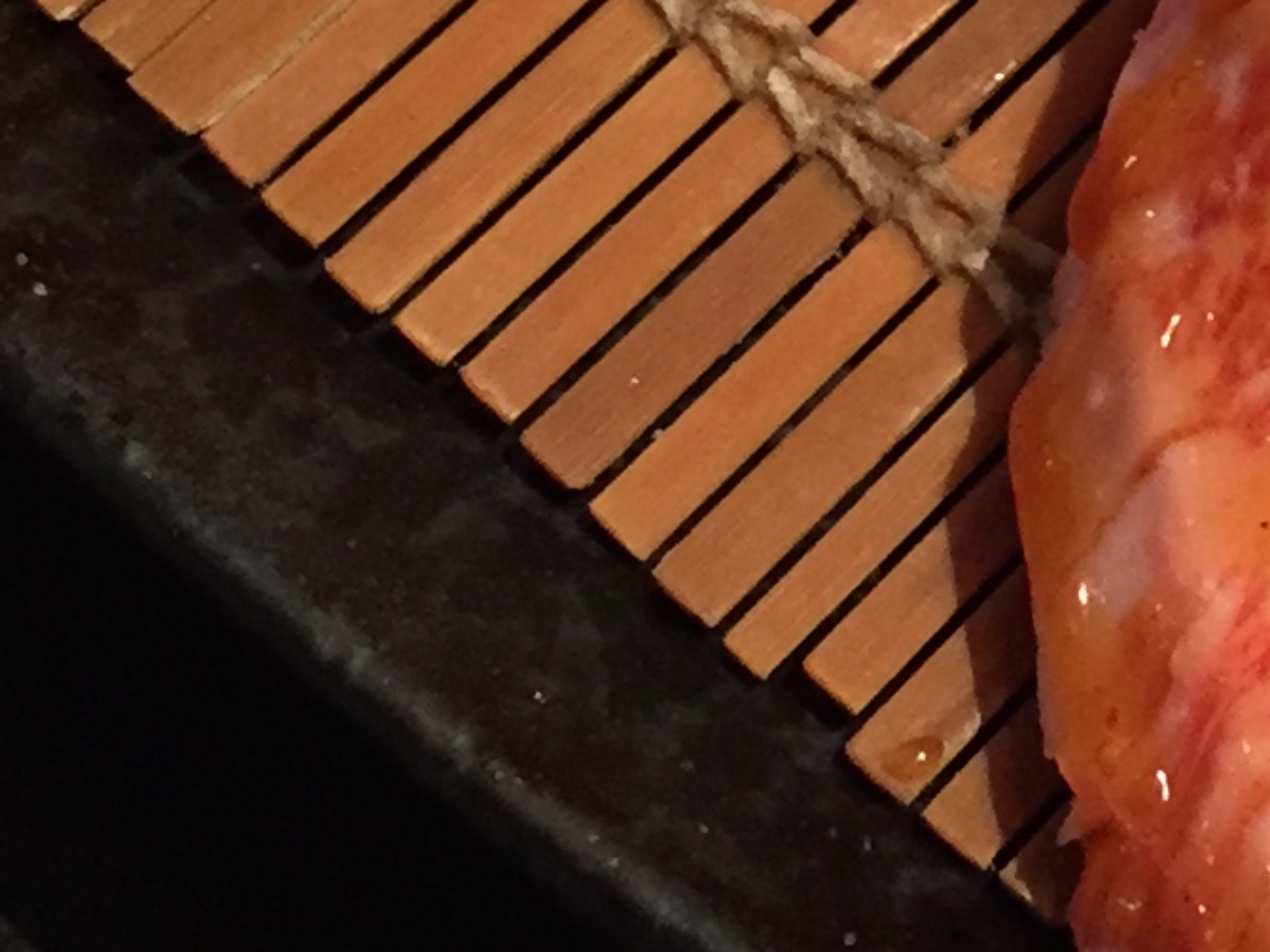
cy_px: -719
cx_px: 1756
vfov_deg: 10.0
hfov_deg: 13.4
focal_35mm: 141
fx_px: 5172
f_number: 2.2
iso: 160
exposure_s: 1/30
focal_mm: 4.15
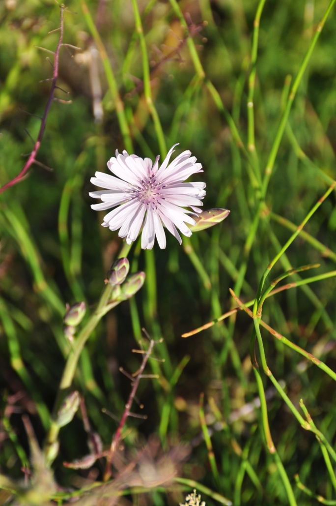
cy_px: 253
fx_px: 2525
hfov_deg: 7.6
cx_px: 168
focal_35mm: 180
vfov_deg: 11.4
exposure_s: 1/400
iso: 200
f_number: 11
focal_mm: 120
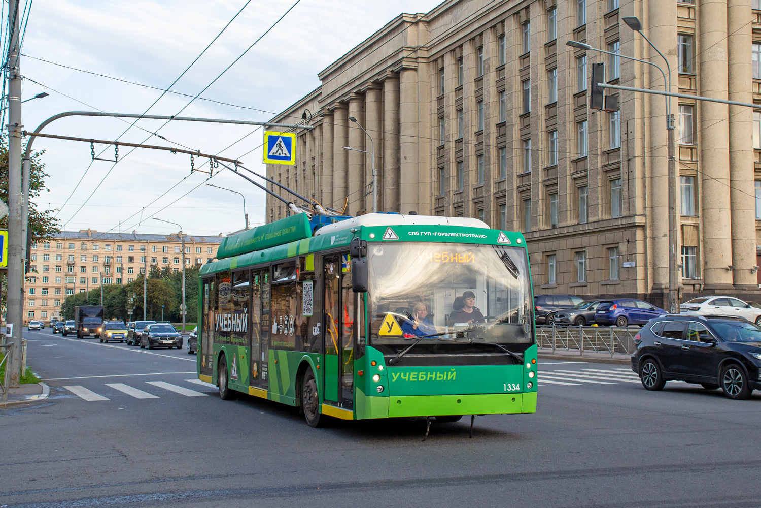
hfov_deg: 46.4
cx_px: 380
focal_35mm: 42
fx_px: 888
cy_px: 254
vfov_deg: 31.9
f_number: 5
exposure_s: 1/640
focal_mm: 28
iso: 800
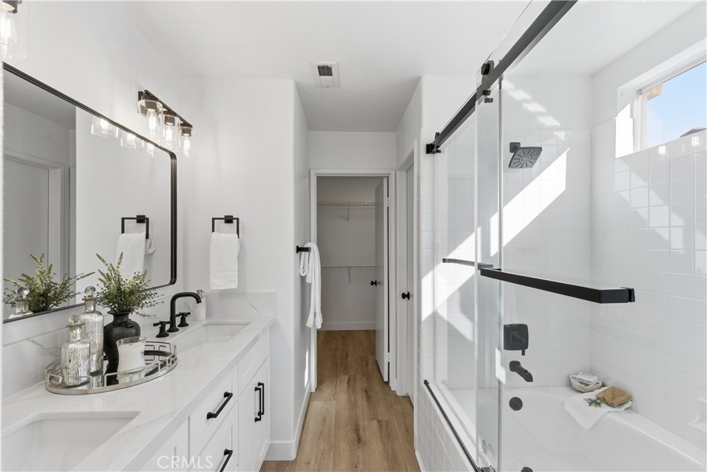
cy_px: 236
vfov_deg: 73.8
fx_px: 314
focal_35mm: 16
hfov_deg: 96.7
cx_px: 354
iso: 100
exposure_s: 1/640
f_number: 8
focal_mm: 16
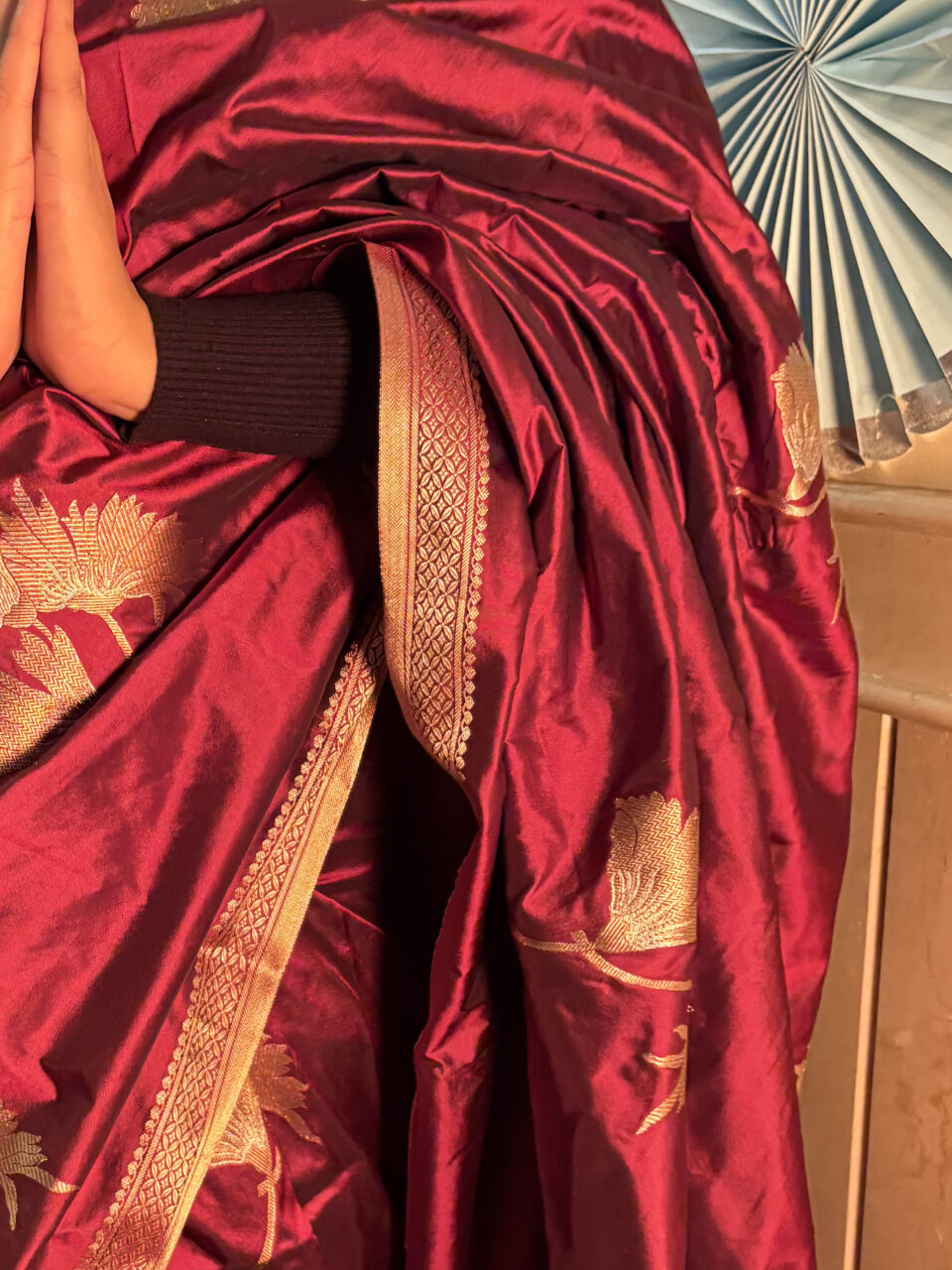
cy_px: 767
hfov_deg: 26.7
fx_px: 1907
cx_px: 25
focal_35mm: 52
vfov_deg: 36.7
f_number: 1.6
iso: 400
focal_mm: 5.96
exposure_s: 1/50
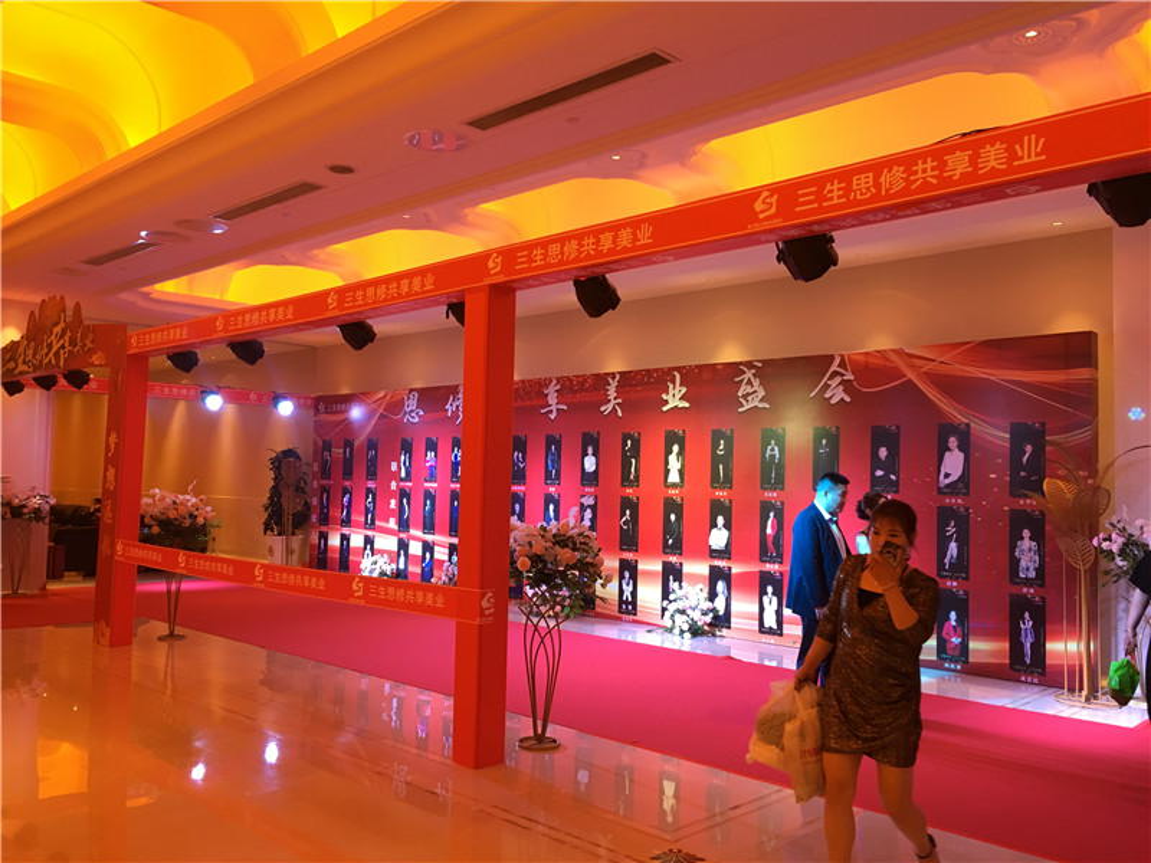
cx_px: 576
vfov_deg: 48.2
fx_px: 964
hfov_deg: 61.7
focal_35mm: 29
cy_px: 432
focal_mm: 4.15
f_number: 2.2
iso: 50
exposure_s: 1/33
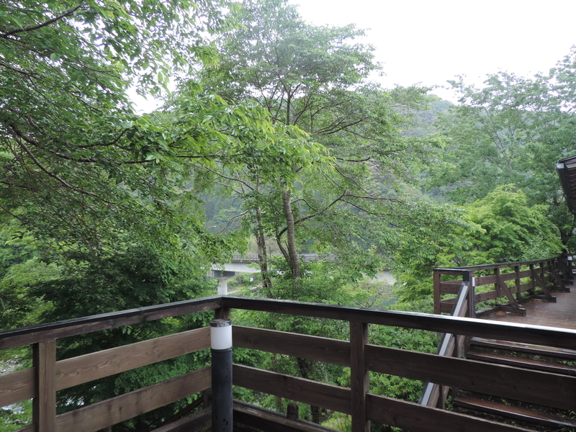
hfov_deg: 71.6
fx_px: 399
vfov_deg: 56.8
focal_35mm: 24
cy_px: 216
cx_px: 288
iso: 80
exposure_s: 1/80
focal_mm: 4.3
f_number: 3
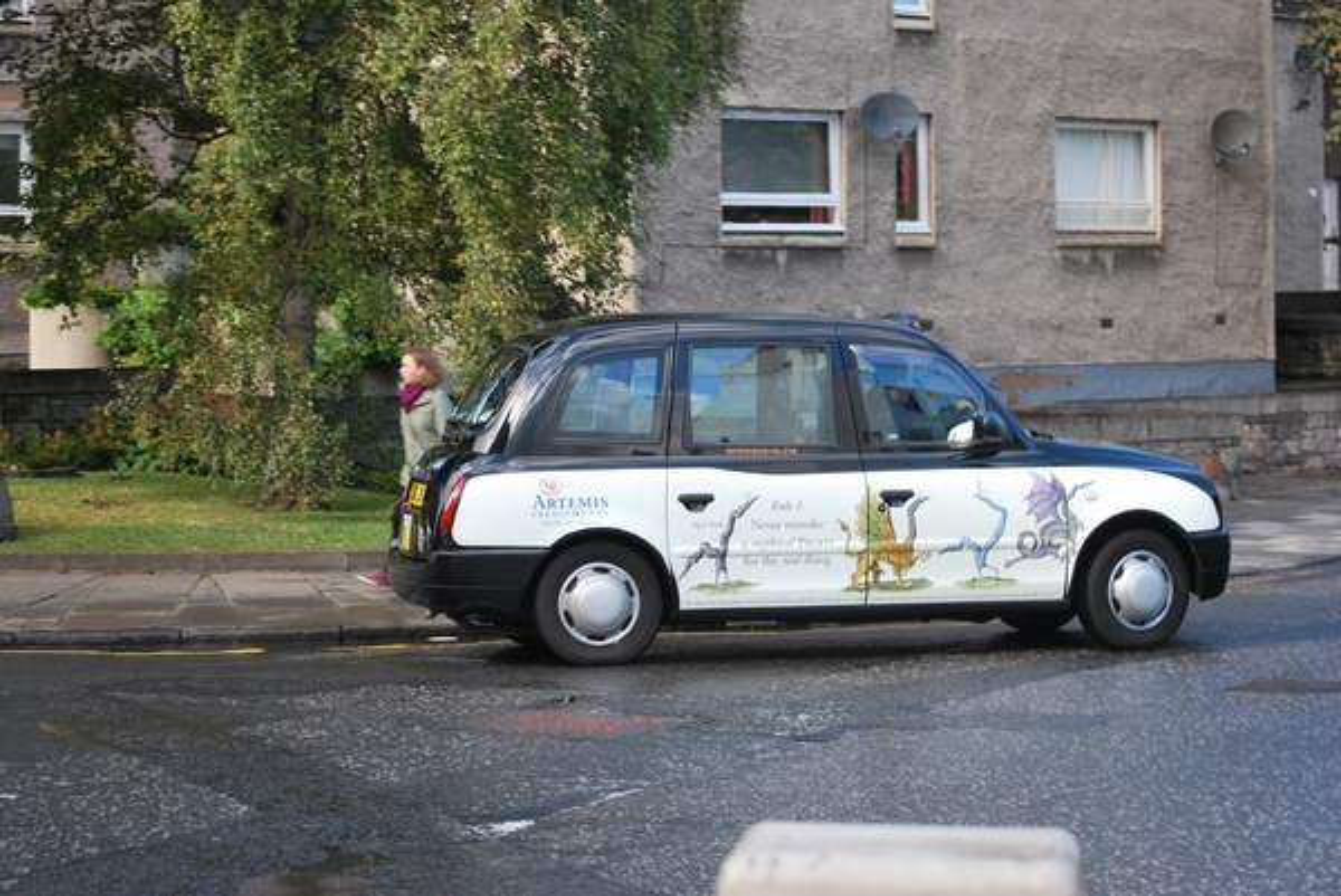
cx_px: 670
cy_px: 448
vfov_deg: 16.6
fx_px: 3075
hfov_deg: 24.6
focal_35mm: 82
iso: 160
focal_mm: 55
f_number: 5.6
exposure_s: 1/125
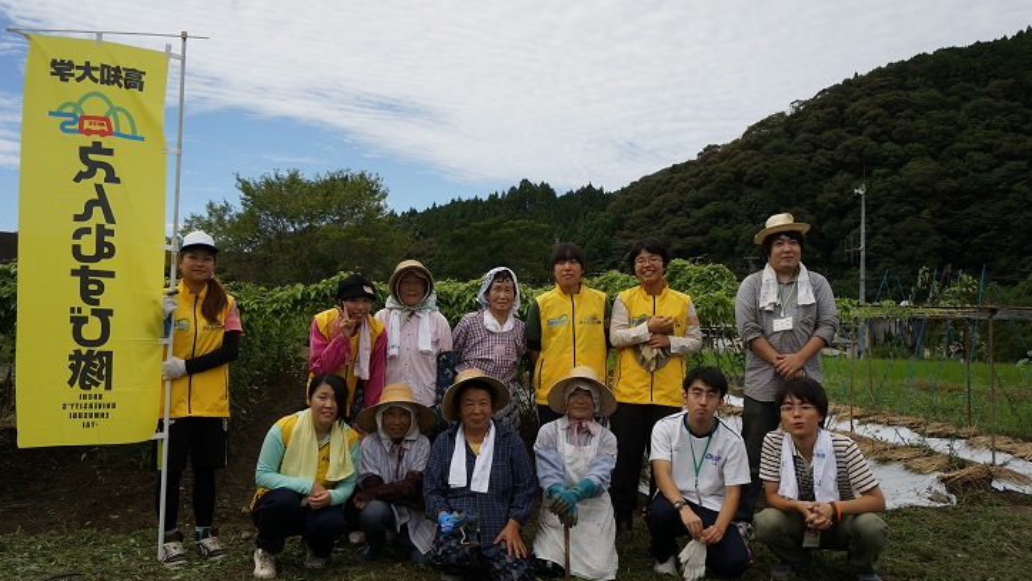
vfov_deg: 36.7
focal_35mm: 32
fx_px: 876
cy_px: 321
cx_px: 516
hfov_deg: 61.0
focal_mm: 20
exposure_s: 1/1250
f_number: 4
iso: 100
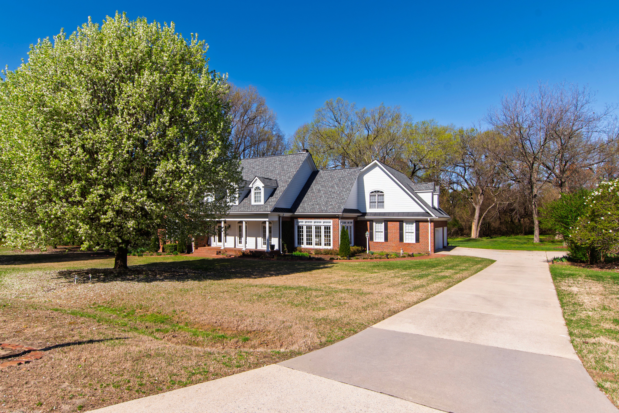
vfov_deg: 63.2
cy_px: 206
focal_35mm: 20
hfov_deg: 85.4
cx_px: 310
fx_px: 335
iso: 100
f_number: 8
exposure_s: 1/160
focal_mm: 13
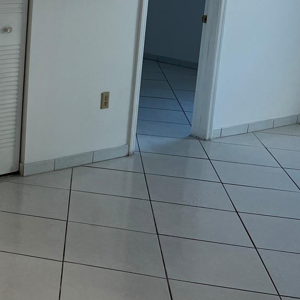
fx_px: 608
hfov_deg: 23.9
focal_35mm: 62
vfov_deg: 27.3
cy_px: 66
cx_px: -102
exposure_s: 1/120
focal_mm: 5.1
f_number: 1.6
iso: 100
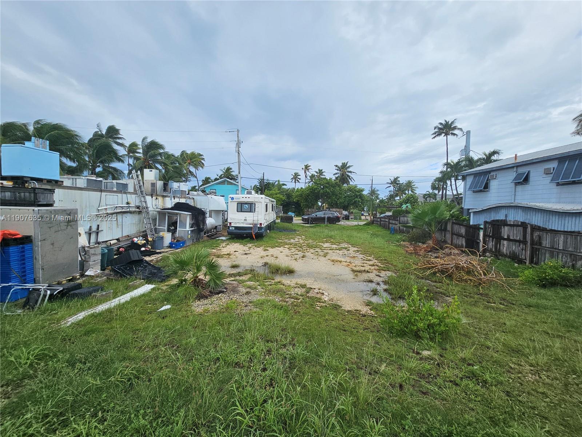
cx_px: 291
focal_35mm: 13
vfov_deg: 89.9
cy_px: 218
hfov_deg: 106.2
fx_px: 219
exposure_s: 1/2210
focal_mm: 2.2
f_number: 2.2
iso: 50
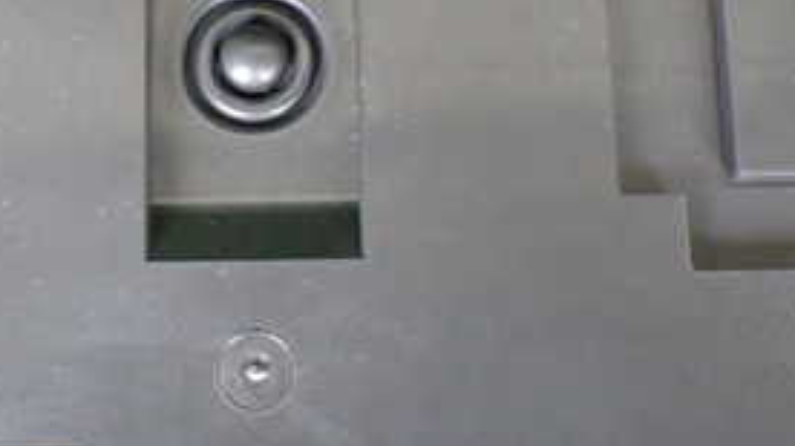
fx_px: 1496
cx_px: 245
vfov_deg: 16.9
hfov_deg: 29.5
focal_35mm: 71
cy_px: 112
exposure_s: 1/60
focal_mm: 5.4
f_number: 2.3
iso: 800
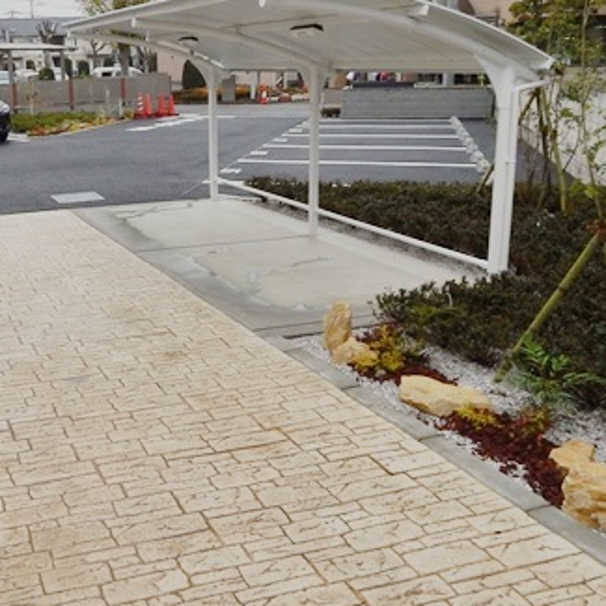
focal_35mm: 40
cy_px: 233
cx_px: 117
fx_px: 792
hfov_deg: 40.1
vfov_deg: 41.6
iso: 125
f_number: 3
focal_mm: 4
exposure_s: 1/400
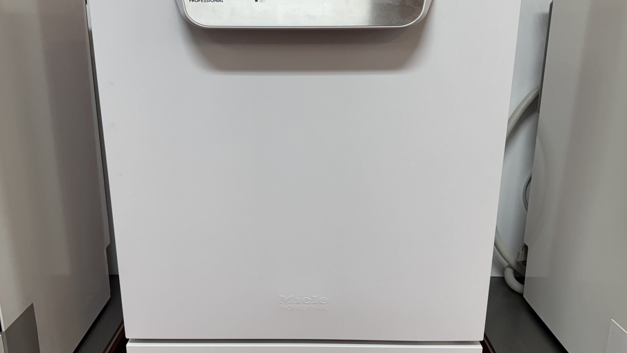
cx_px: 300
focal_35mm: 30
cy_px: 169
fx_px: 499
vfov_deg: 38.9
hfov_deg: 64.3
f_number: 1.78
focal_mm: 6.76
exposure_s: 1/100
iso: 125
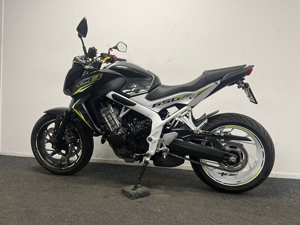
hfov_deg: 67.3
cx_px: 150
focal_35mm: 26
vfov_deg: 53.1
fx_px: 225
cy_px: 112
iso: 64
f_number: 1.6
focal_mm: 5.1
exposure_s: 1/50
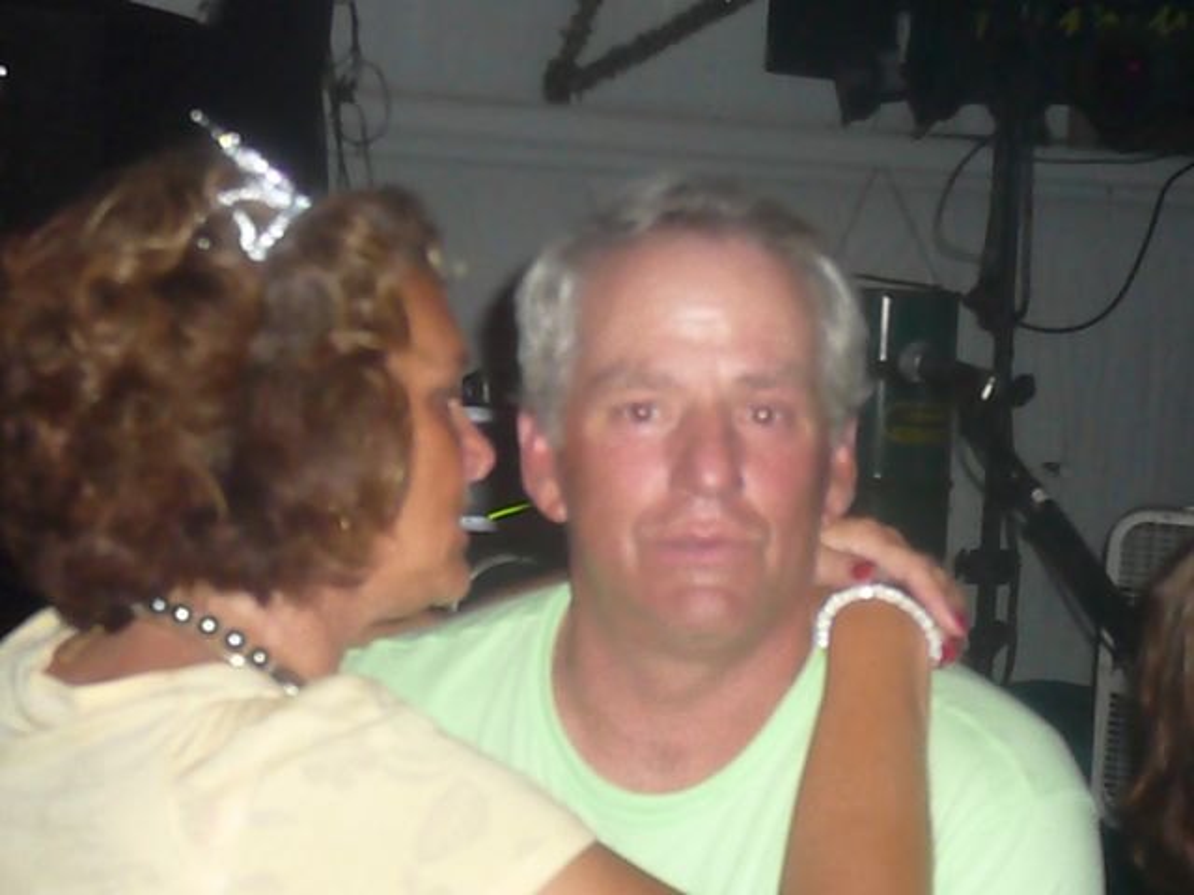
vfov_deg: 17.0
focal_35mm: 87
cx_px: 597
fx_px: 3001
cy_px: 448
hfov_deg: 22.5
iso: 800
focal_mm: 13
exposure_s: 1/30
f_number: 3.8
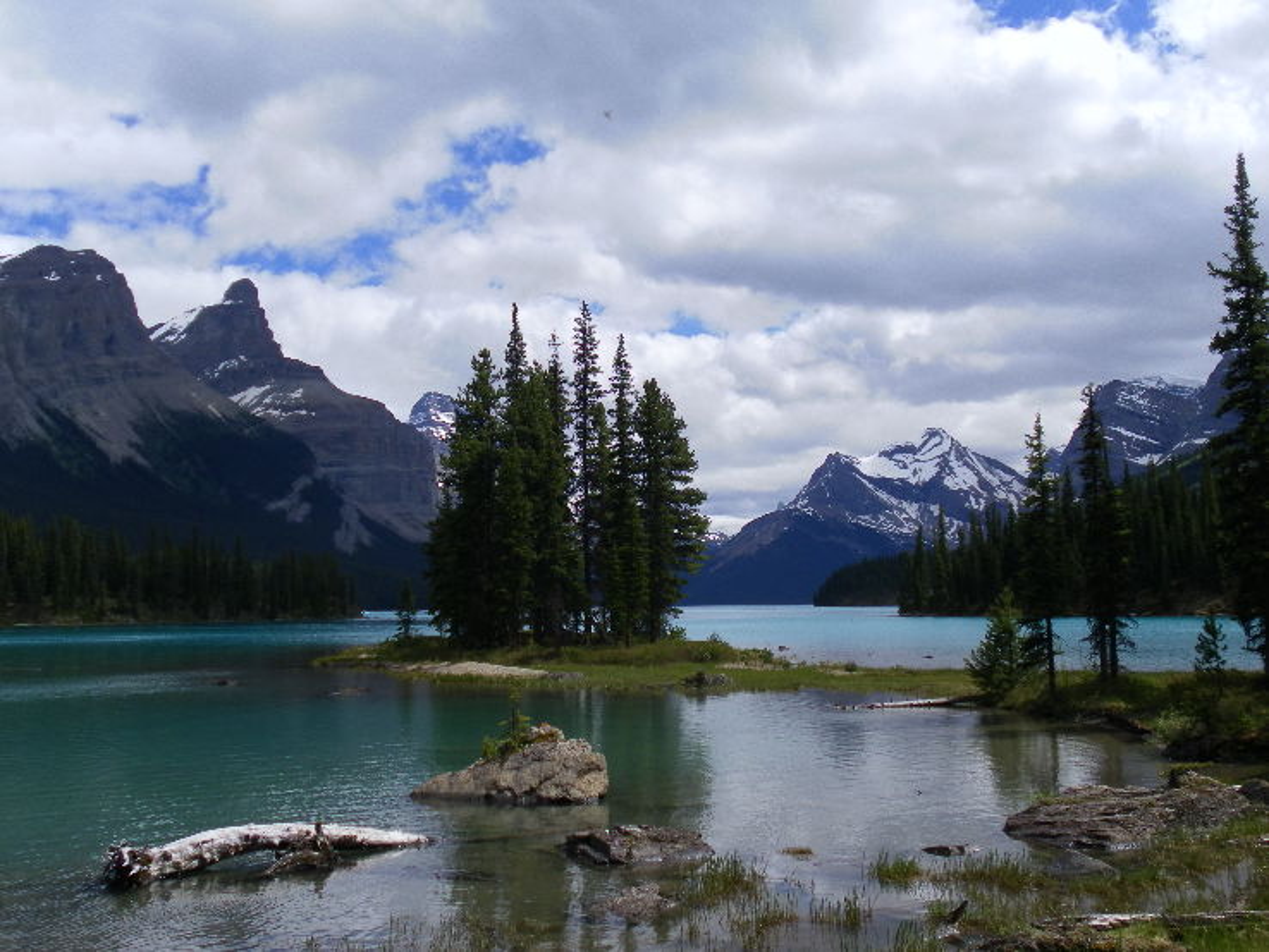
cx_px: 634
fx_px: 1430
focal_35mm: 39
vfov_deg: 36.8
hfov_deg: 47.8
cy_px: 476
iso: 80
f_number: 9.8
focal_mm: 6.9
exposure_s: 1/200
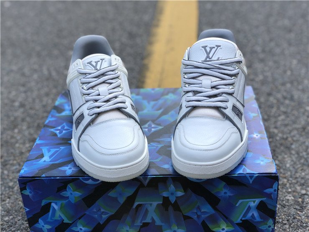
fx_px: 464
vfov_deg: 28.0
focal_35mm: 52
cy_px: 116
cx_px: 154
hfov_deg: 36.8
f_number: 2.4
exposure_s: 1/268
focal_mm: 6
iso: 16
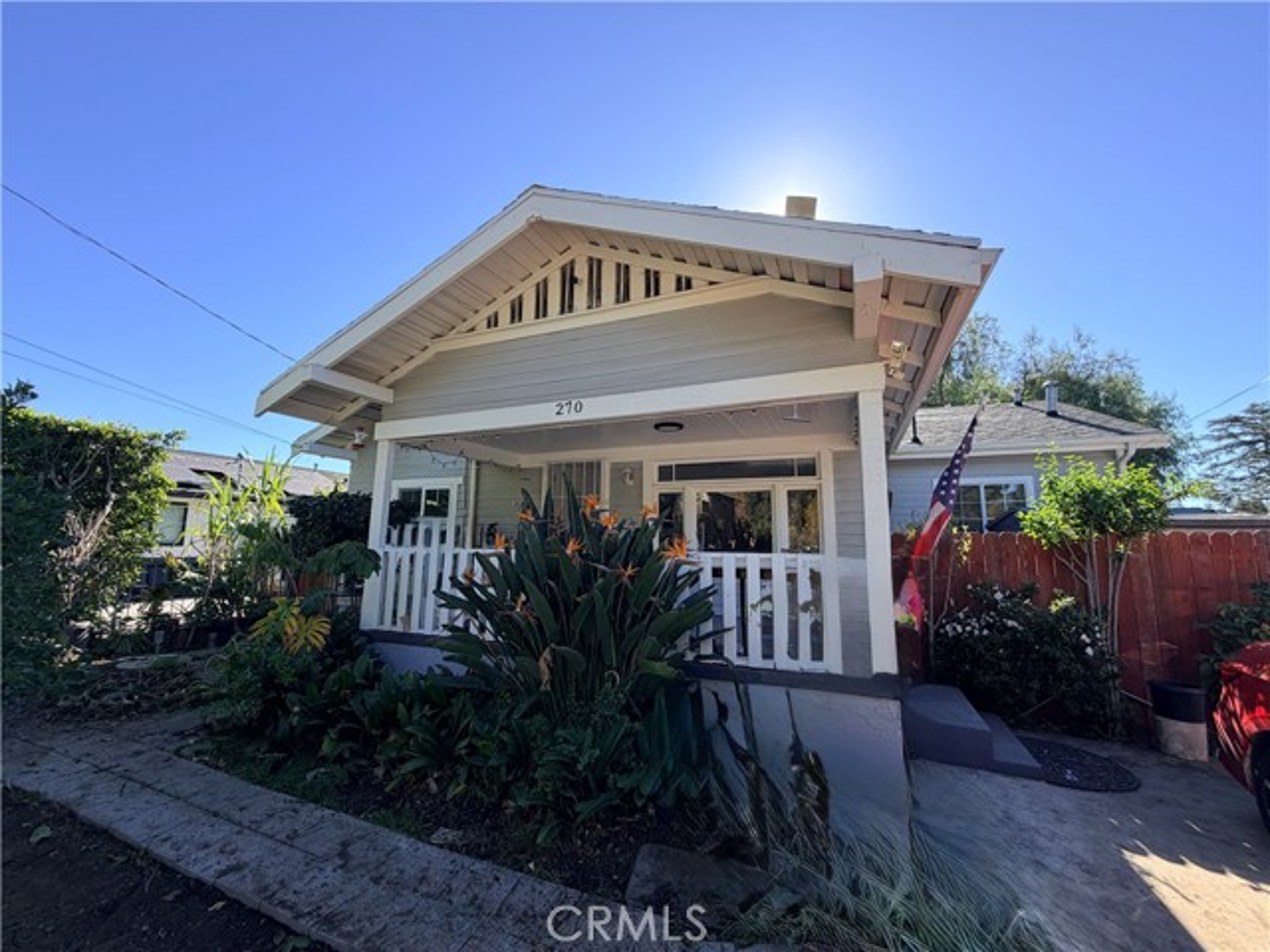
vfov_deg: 85.7
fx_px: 514
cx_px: 635
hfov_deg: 102.1
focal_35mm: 14
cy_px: 476
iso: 40
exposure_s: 1/549
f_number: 2.2
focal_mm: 2.22
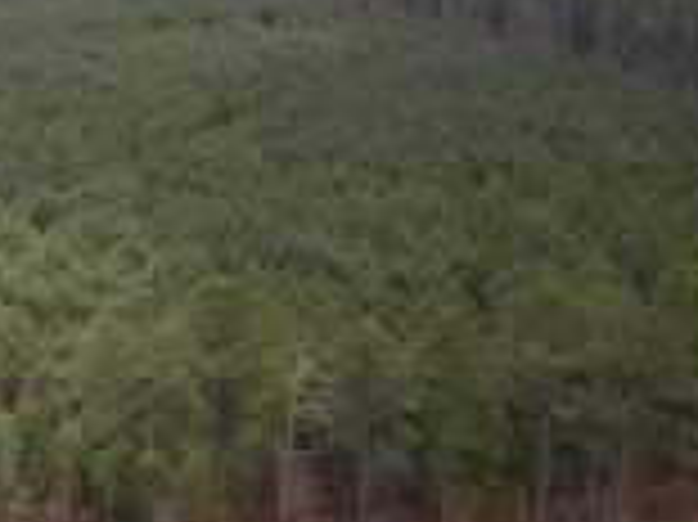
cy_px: 117
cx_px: -63
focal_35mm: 67
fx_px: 1350
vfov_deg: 21.7
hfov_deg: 26.7
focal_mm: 4.73
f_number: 2.2
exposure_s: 1/725
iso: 100
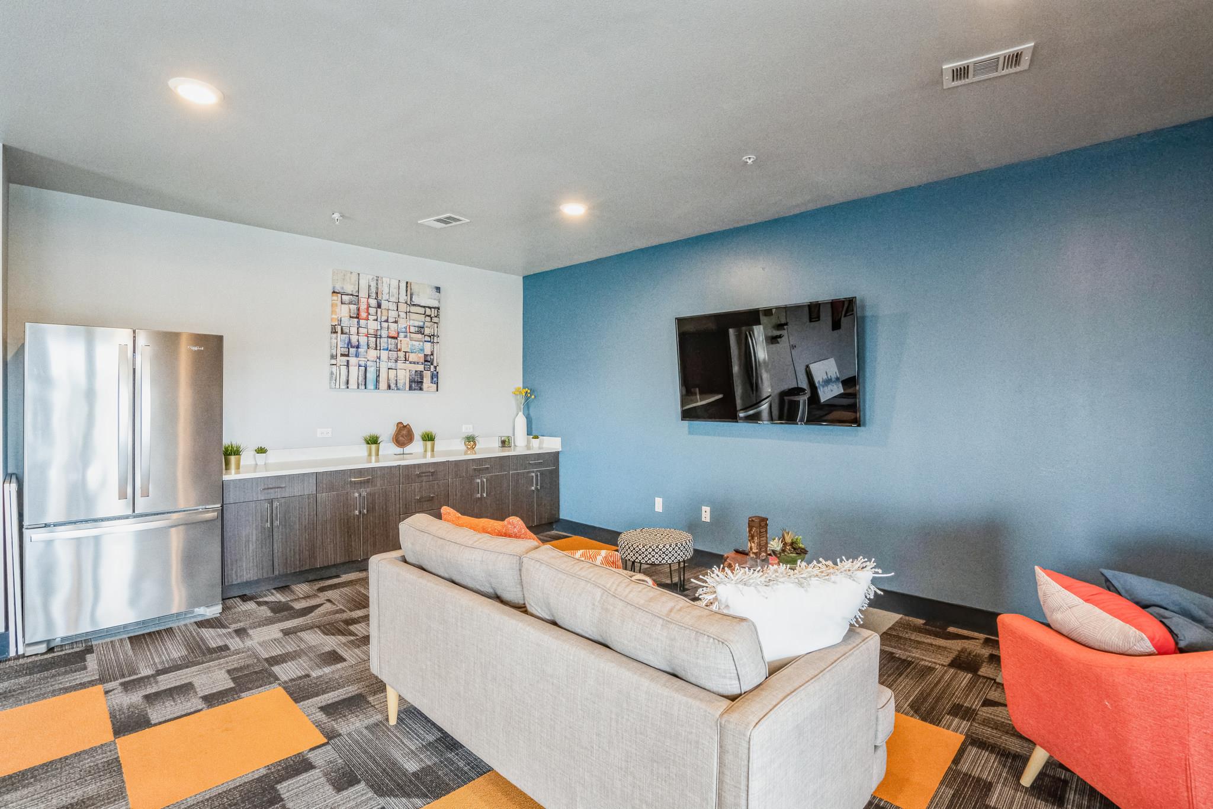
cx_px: 606
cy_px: 404
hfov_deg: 96.7
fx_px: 539
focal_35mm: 16
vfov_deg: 73.7
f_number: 8
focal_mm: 16
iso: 4000
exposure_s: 1/50
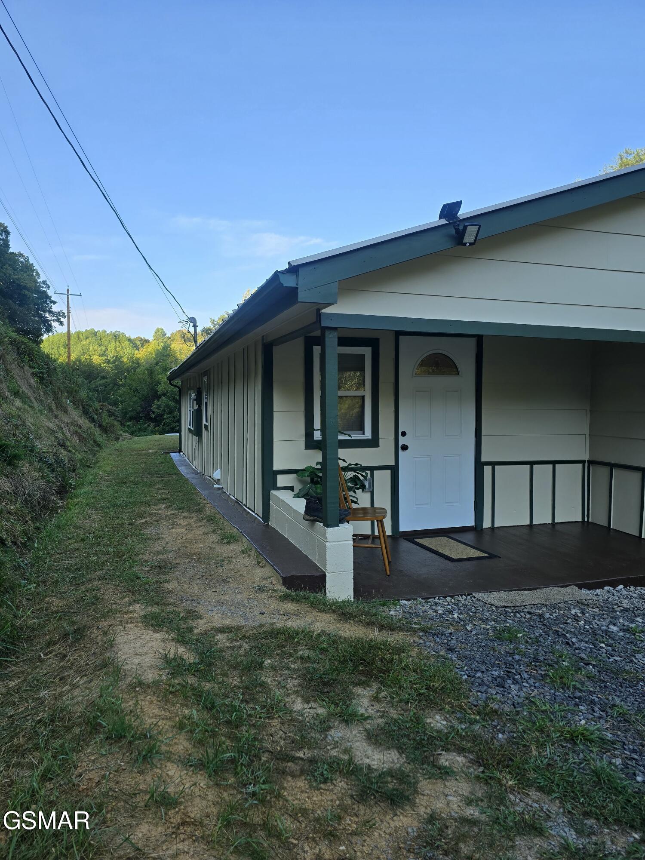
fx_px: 571
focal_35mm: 23
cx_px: 322
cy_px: 430
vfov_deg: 73.9
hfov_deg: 58.9
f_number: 1.7
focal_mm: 6.3
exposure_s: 1/230
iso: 12
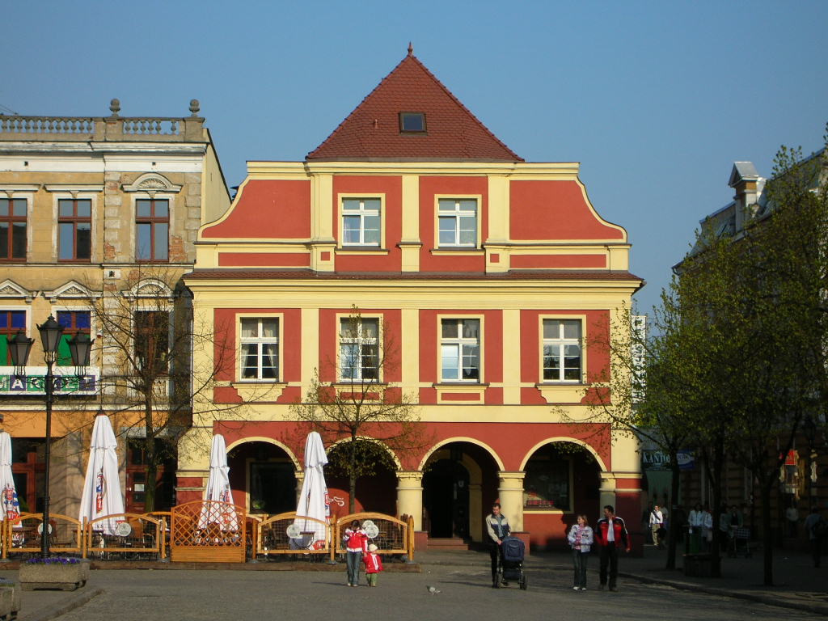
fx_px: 2512
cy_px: 310
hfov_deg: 18.7
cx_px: 414
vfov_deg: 14.1
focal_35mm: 105
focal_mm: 17.4
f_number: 4.9
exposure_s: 1/462
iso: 50
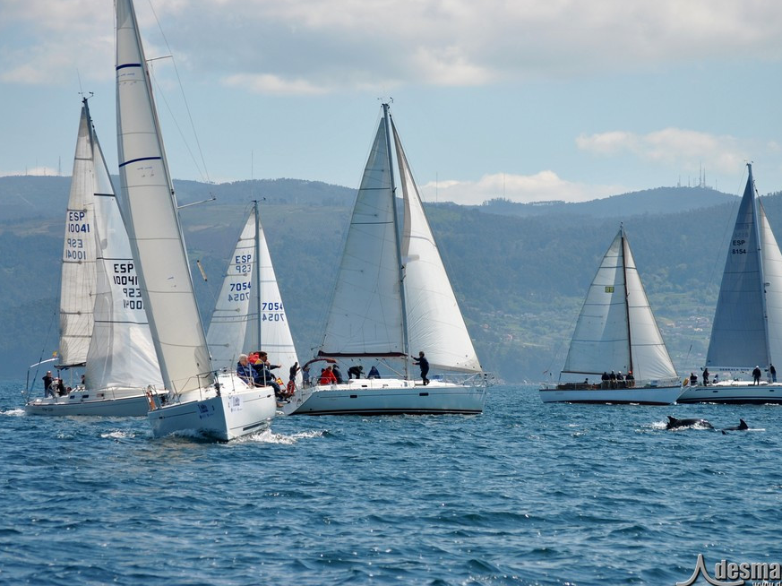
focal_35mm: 156
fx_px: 3523
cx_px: 393
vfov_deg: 9.5
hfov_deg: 12.7
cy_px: 292
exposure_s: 1/640
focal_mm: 92
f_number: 6.3
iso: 100
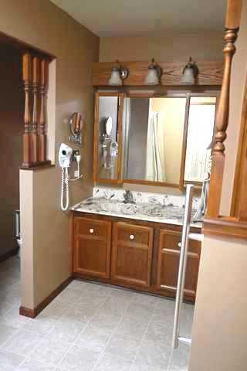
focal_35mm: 30
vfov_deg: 61.9
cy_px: 186
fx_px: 309
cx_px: 124
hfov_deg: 43.6
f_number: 3.8
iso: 3200
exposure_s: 1/80
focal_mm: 20
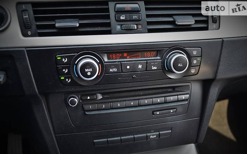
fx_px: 262
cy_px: 84
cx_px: 122
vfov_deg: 32.7
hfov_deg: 50.4
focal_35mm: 39
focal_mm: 24
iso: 400
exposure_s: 1/60
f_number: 3.8
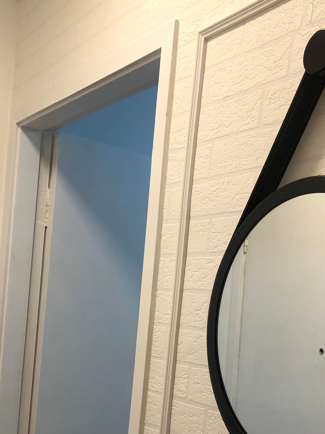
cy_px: 341
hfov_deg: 28.9
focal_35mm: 50
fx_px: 626
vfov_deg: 37.0
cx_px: 219
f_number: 1.8
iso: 25
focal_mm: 4
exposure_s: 1/30
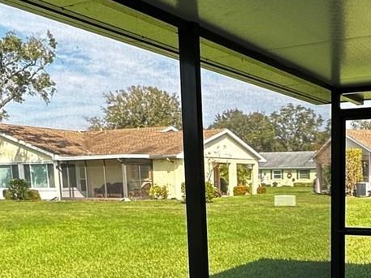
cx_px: 298
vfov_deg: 28.3
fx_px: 525
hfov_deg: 37.5
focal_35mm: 49
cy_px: 262
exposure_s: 1/381
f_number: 2.2
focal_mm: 2.22
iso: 40
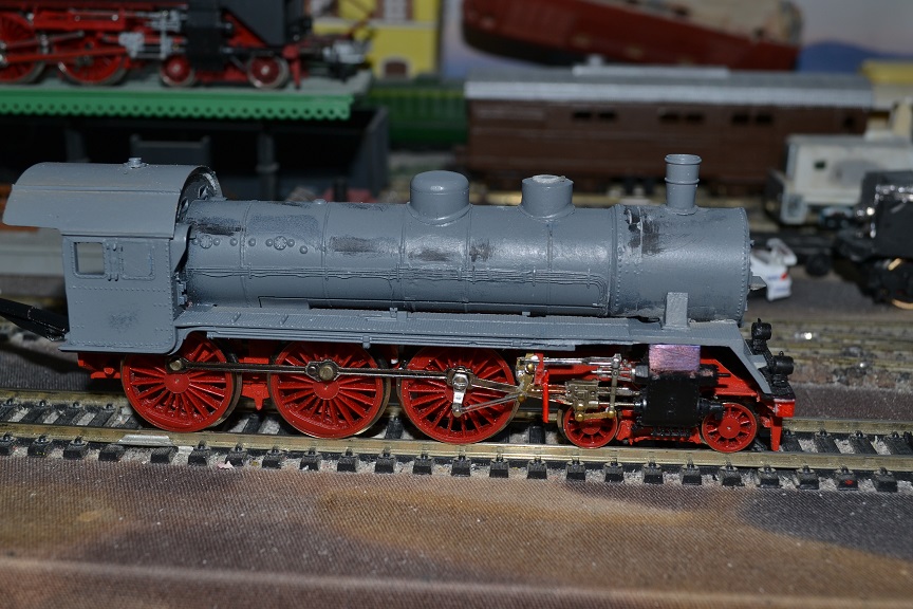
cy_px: 304
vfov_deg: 28.1
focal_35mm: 48
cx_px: 456
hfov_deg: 41.1
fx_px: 1217
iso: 100
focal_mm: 32
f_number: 8
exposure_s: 1/60
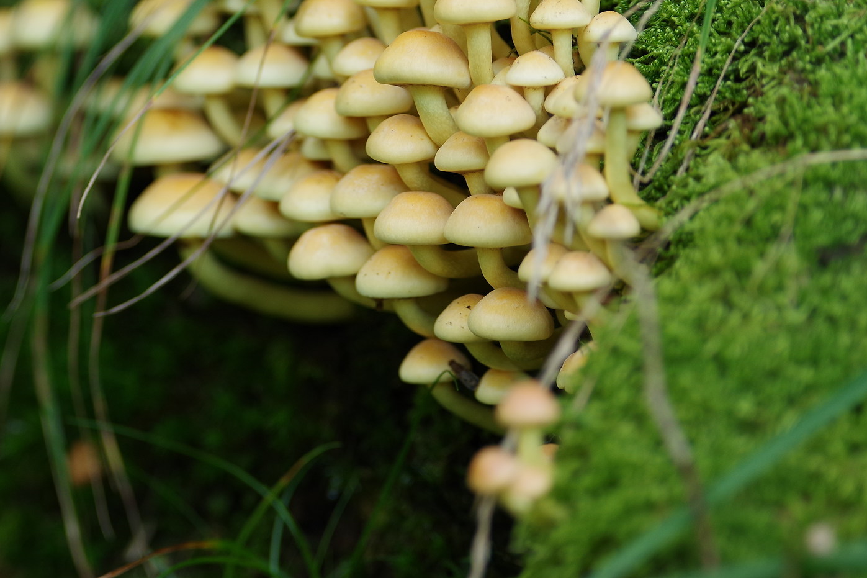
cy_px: 82
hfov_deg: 6.1
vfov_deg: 4.1
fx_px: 8066
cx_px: 258
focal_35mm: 335
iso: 200
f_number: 2.8
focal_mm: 130
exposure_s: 1/100
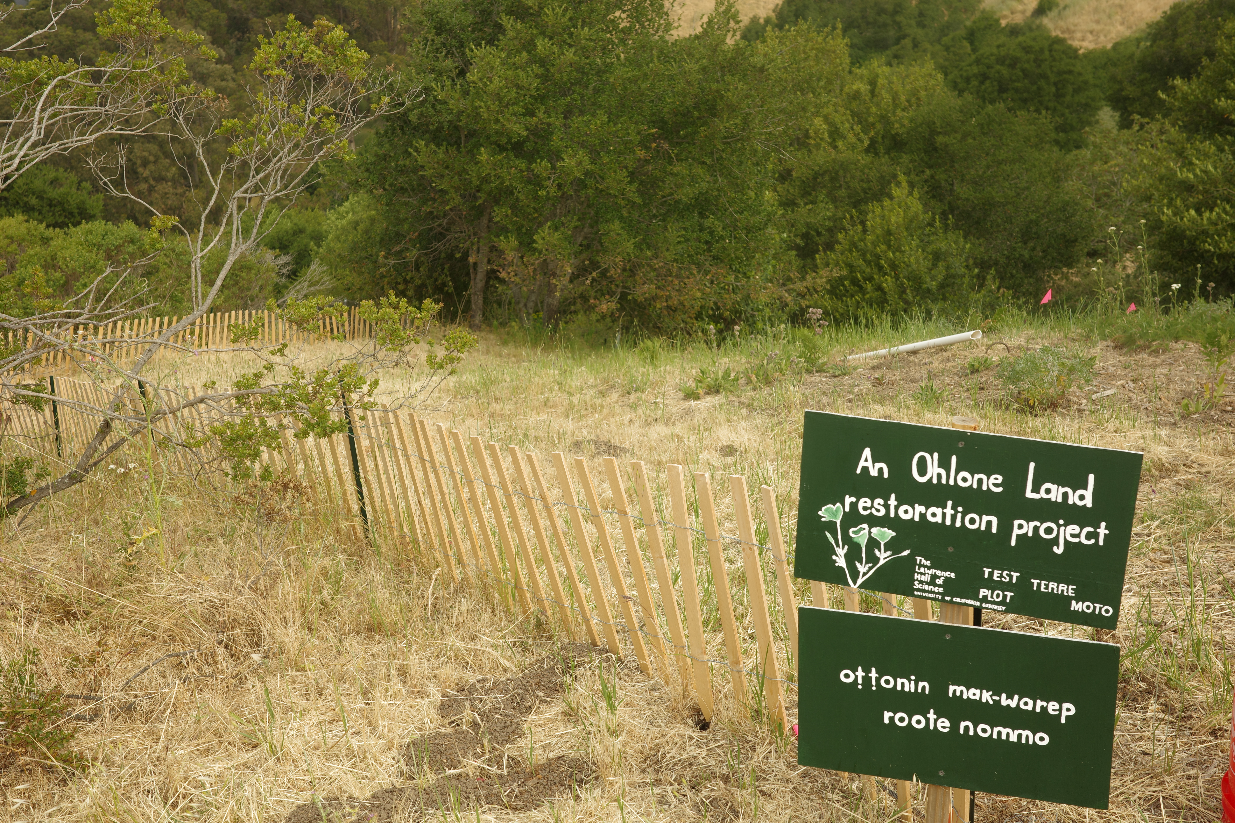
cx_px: 618
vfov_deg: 33.4
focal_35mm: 40
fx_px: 1372
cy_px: 412
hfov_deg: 48.5
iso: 100
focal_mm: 26
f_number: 4.5
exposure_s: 1/320
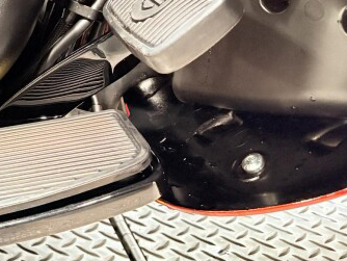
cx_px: -157
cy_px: -94
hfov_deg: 20.5
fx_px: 833
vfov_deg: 16.6
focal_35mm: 83
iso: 500
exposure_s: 1/60
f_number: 1.6
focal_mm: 5.96
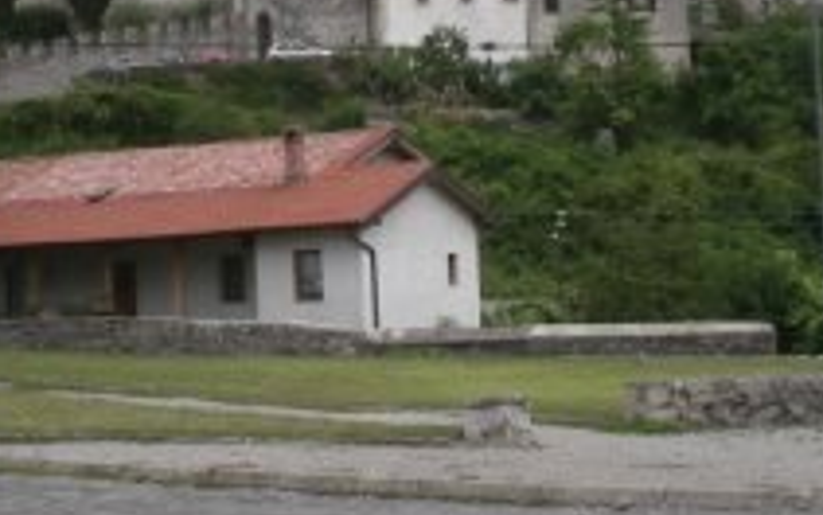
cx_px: 384
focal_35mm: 83
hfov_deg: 24.9
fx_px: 1862
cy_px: 94
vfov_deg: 15.6
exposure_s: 1/200
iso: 80
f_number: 7.8
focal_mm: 7.8
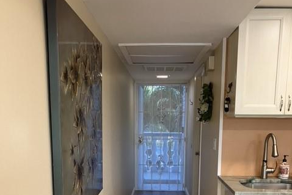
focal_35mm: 39
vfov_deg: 32.8
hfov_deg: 49.5
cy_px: 169
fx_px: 316
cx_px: 146
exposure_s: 1/60
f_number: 1.8
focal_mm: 3.99
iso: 125
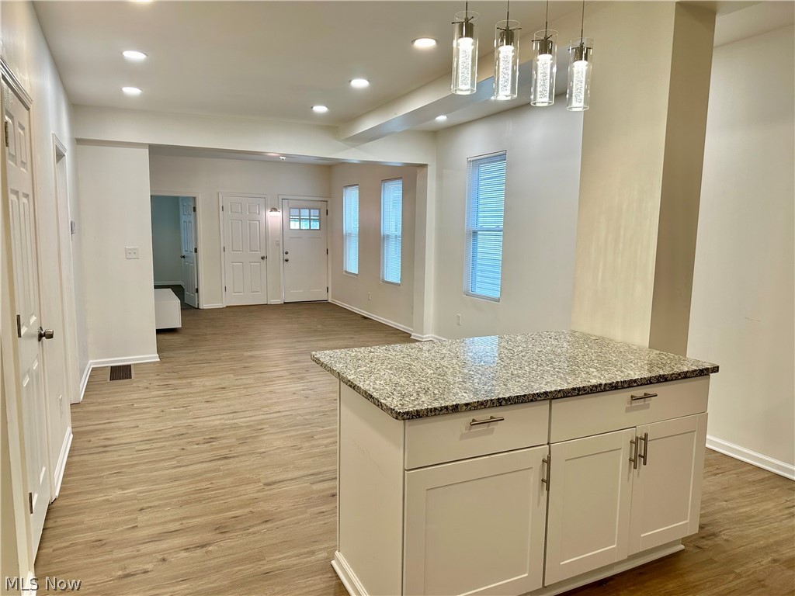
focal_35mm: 24
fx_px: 551
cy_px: 298
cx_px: 398
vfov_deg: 56.8
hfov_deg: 71.6
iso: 100
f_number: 1.78
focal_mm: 6.86
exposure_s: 1/120
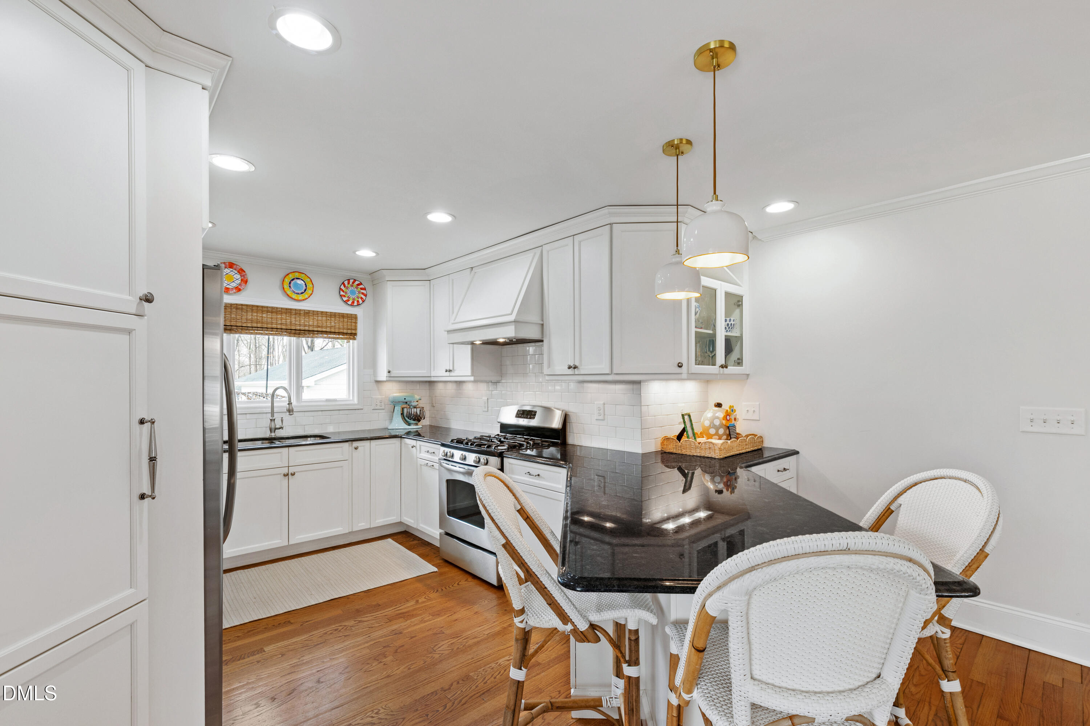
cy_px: 363
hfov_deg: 100.4
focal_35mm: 15
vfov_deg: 77.3
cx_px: 545
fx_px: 454
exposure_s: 1/4
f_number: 8
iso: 100
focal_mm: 10
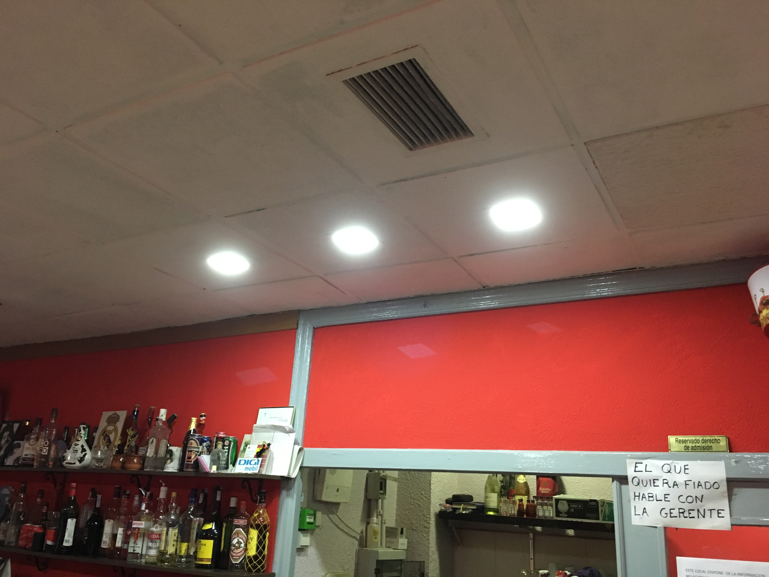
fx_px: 644
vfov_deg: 48.2
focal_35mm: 29
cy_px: 288
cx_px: 384
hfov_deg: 61.7
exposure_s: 1/33
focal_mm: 4.15
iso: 250
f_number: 2.2
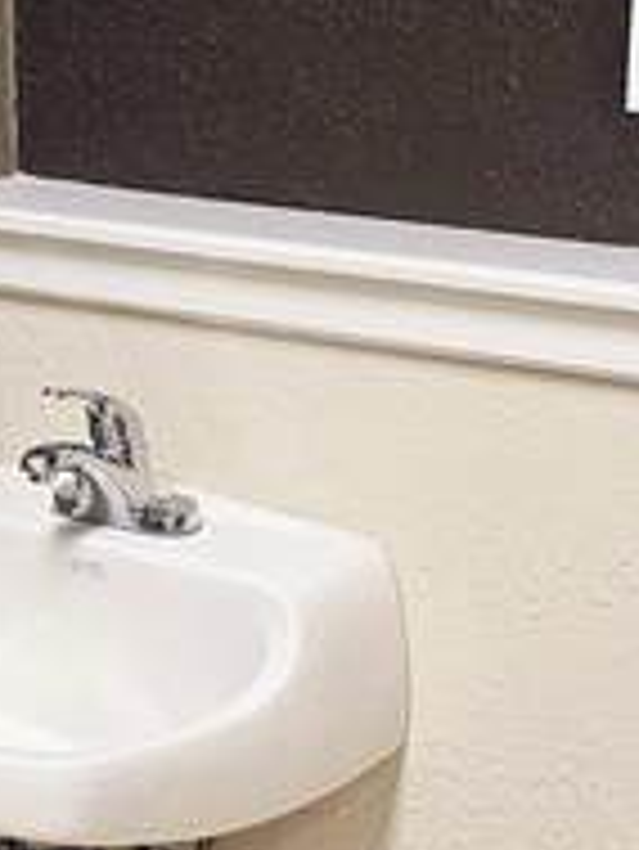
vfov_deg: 16.8
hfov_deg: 12.7
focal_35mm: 117
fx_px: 2876
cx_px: 360
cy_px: 531
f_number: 1.7
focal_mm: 6.3
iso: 250
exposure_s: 1/120
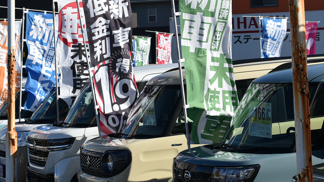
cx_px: 93
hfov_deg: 18.4
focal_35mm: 116
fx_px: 998
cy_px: 19
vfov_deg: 10.4
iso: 100
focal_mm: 35
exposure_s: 1/1250
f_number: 4
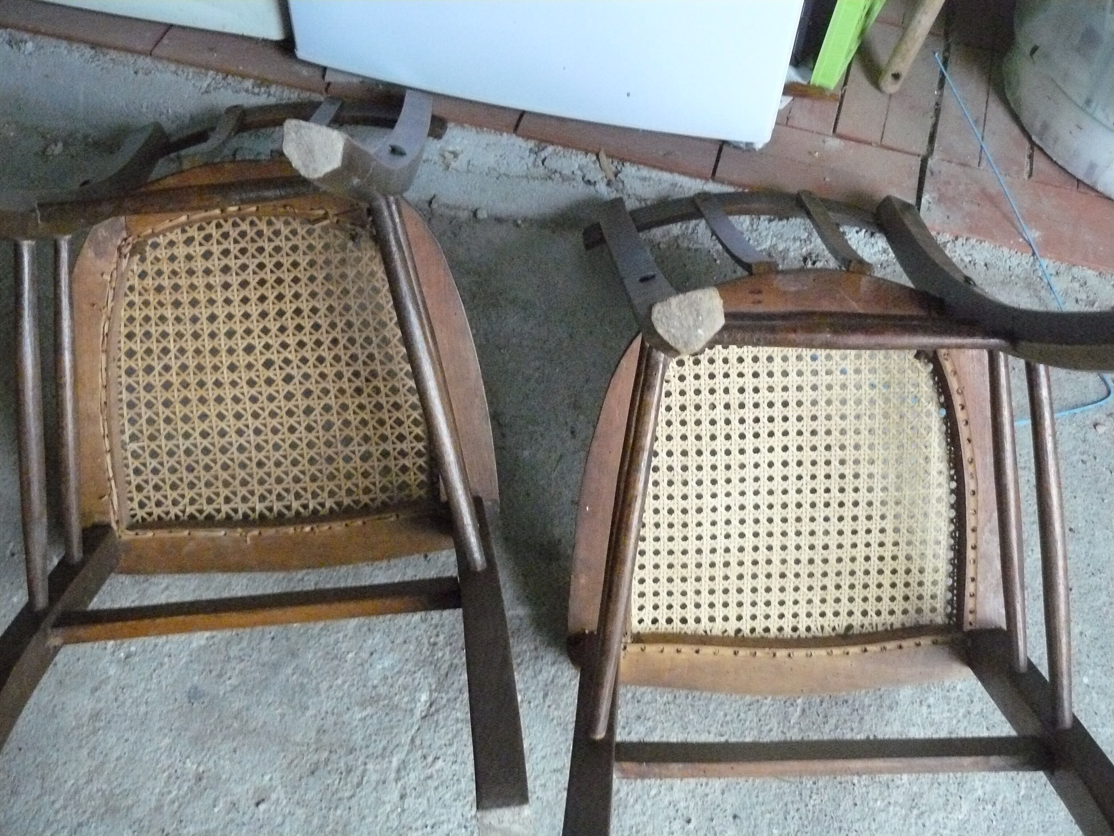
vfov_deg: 39.7
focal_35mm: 36
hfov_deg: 51.4
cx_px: 557
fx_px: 1159
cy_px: 418
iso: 800
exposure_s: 1/30
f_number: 2.8
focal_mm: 6
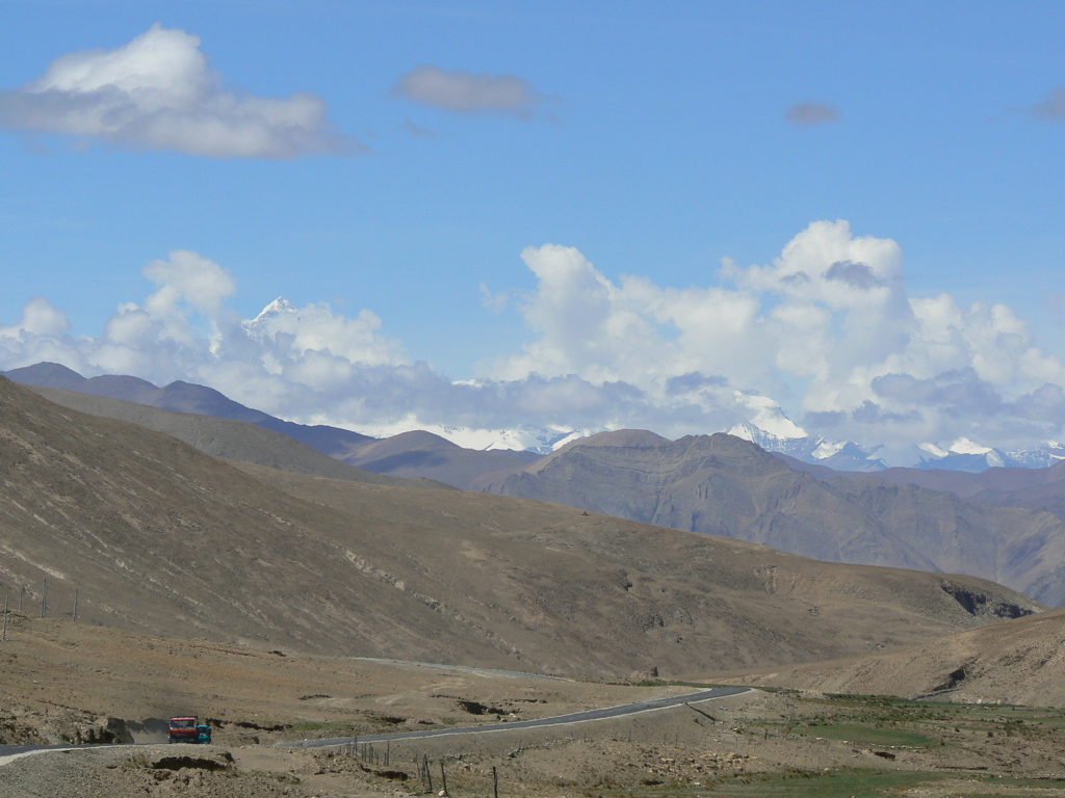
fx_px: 6645
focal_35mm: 216
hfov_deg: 9.2
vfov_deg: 6.9
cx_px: 532
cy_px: 399
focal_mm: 35.9
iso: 80
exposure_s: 1/500
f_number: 8
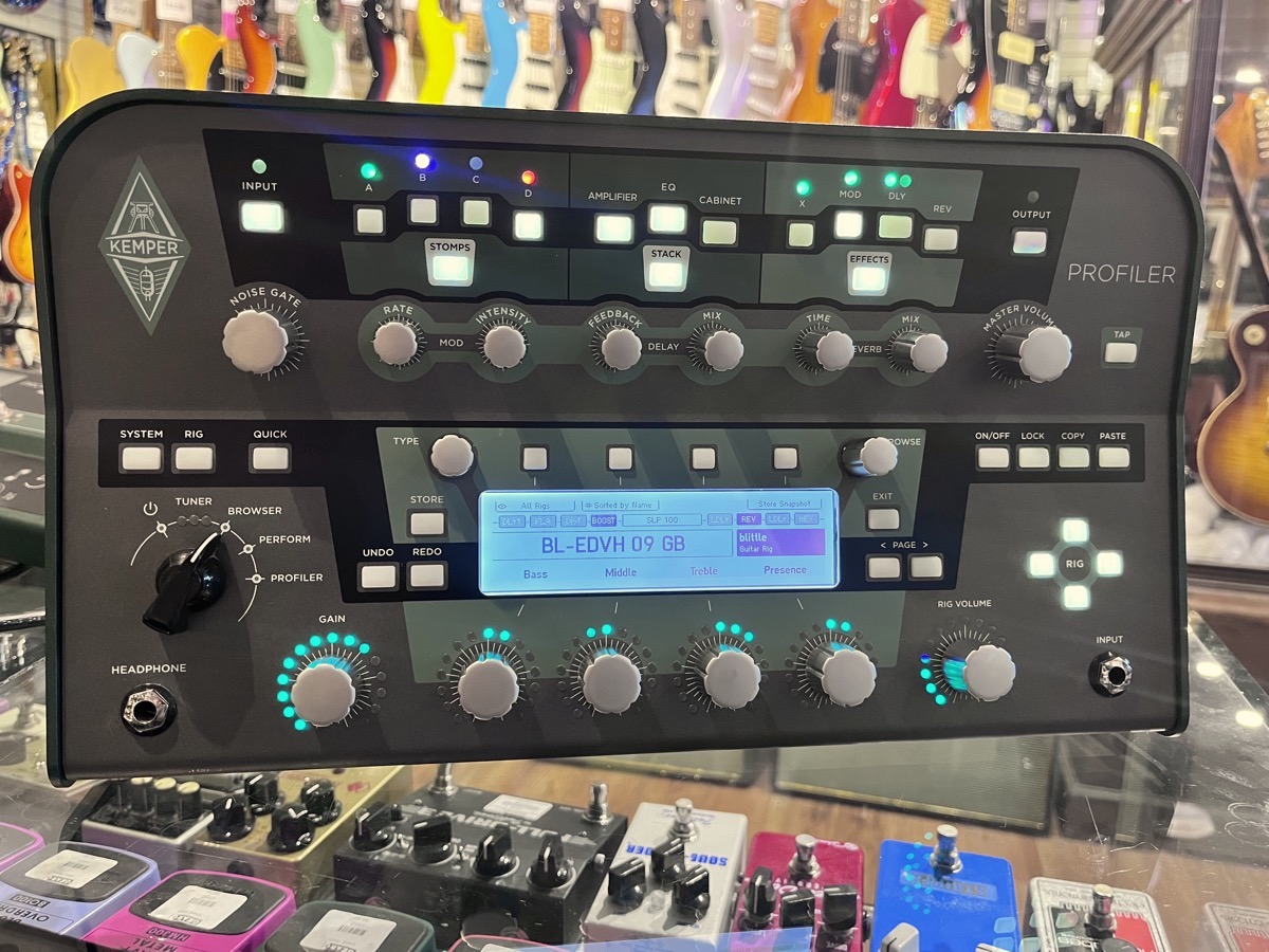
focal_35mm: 26
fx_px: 953
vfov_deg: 53.1
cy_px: 476
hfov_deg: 67.3
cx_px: 634
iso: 500
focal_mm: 5.1
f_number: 1.6
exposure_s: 1/60
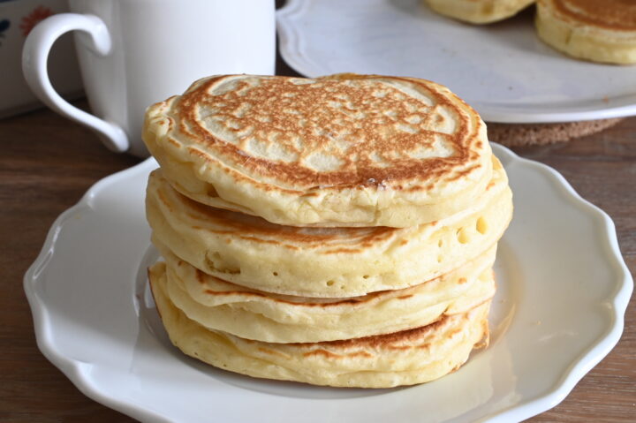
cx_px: 318
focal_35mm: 55
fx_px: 971
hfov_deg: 36.3
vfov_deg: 24.6
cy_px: 212
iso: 800
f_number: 10
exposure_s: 1/20
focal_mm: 37
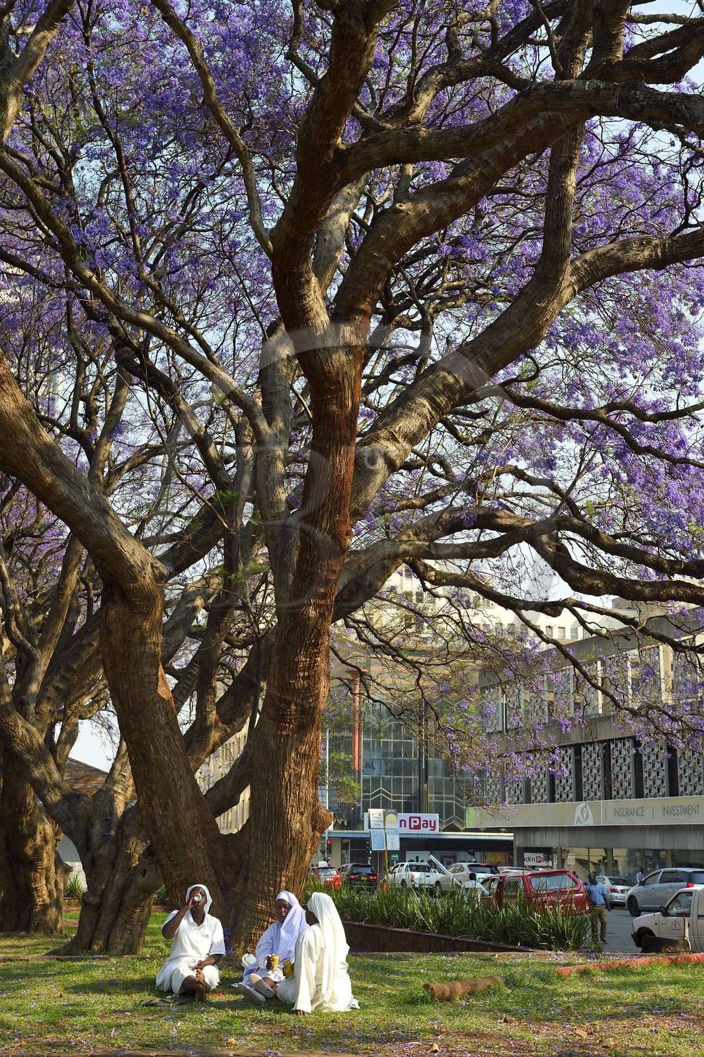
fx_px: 1468
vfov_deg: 39.6
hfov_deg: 27.0
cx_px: 352
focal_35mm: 50
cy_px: 528
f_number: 8
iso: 200
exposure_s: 1/250
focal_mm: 50
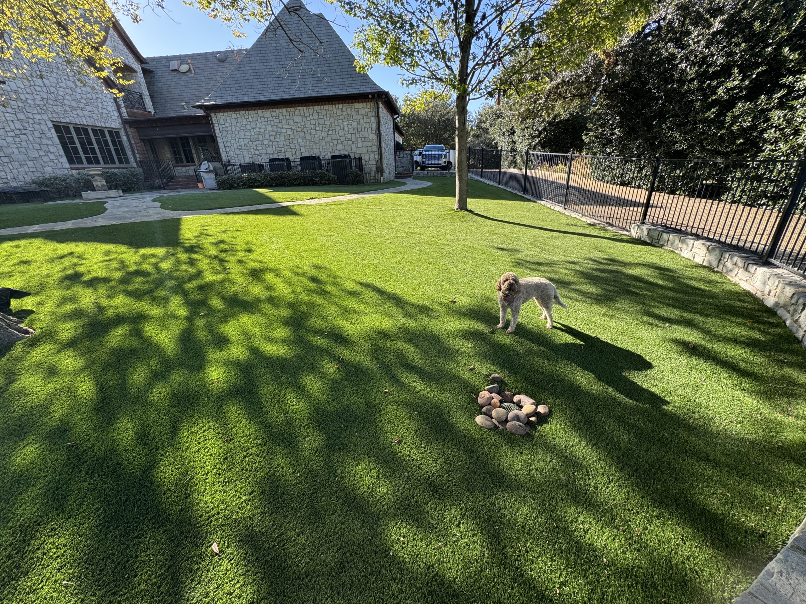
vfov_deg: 85.7
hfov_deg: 102.1
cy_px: 302
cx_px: 403
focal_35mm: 14
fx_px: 326
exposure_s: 1/435
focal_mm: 2.22
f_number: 2.2
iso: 40
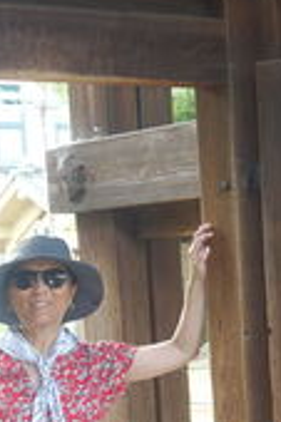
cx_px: 271
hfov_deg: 10.2
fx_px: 1560
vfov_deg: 15.4
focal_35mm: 133
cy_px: 323
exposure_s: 1/60
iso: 125
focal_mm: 14.07
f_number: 2.8
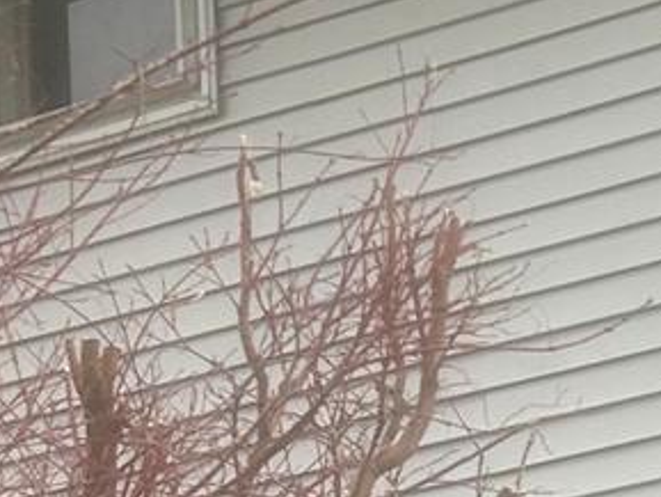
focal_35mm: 184
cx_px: 970
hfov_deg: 10.4
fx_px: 3515
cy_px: 612
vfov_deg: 8.0
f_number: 1.5
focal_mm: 5.7
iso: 40
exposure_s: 1/121
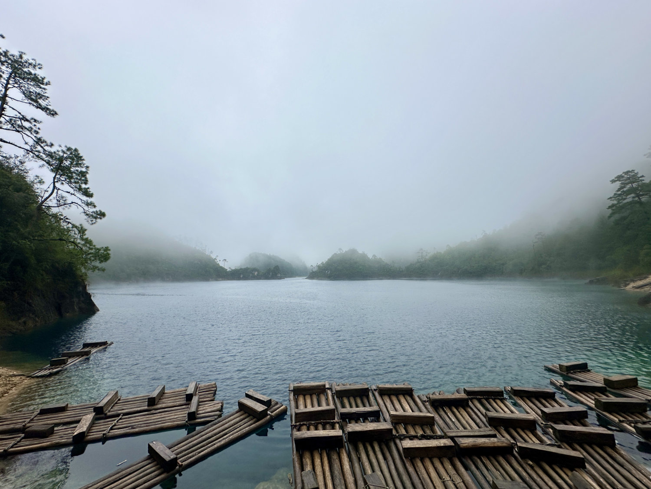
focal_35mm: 14
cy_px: 244
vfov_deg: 85.7
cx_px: 326
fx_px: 263
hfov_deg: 102.1
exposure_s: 1/602
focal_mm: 2.2
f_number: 2.2
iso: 40
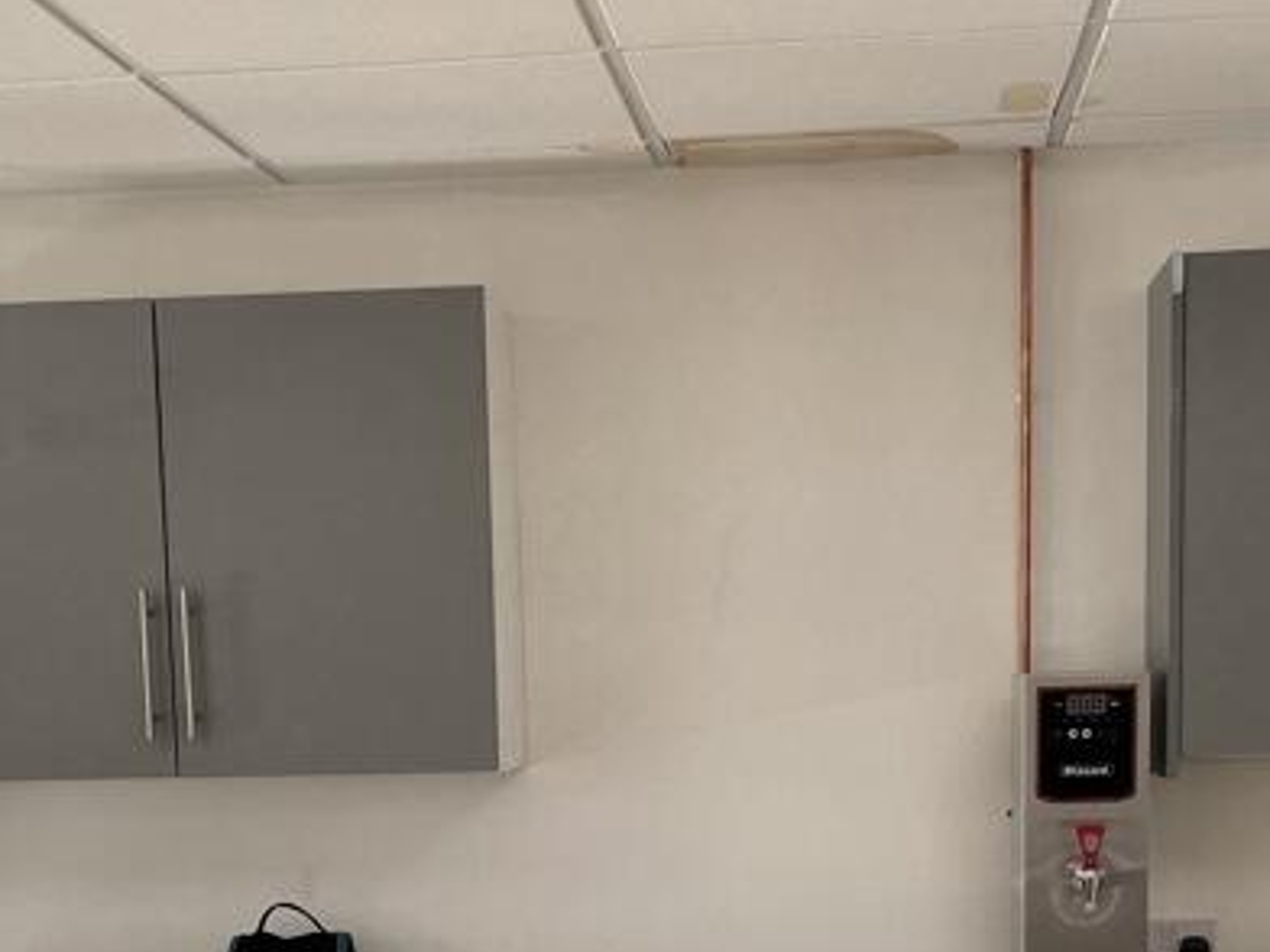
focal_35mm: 68
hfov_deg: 28.6
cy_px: 1036
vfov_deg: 20.6
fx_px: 2495
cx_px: 596
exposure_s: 1/293
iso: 32
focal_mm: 4.2
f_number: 1.6
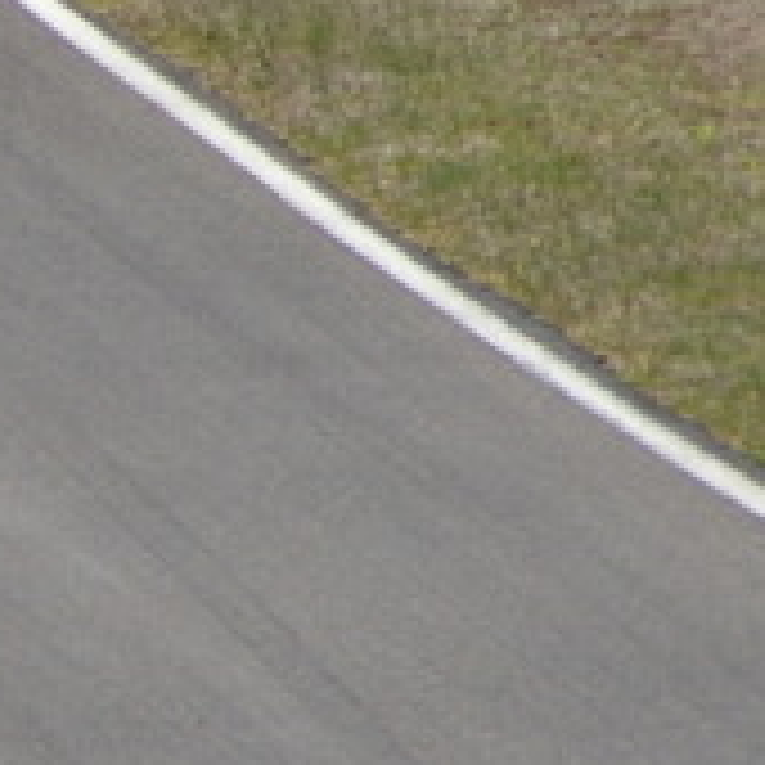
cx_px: -554
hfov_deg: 0.9
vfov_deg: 0.9
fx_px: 47905
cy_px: 148
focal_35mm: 1916
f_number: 9.5
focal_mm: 250
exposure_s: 1/500
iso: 200
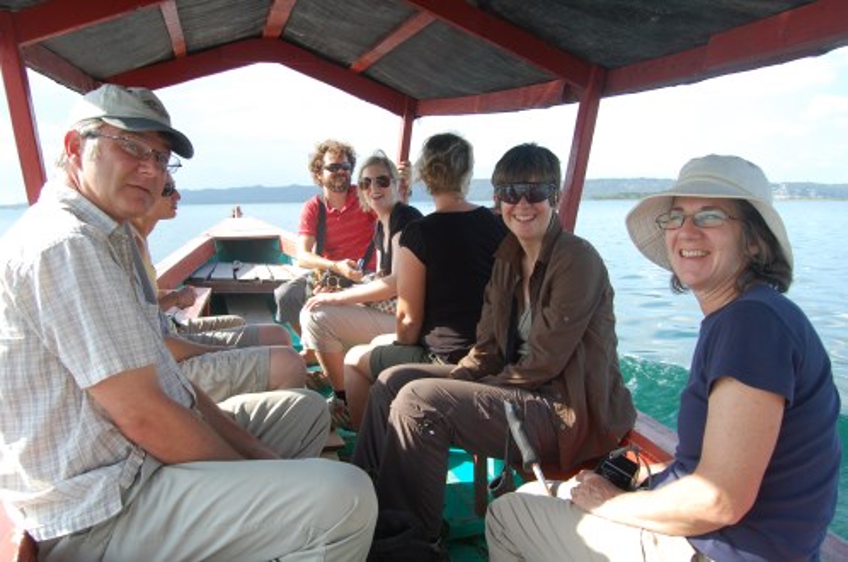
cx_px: 424
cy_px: 281
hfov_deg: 67.5
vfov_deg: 47.8
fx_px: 635
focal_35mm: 27
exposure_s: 1/200
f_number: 7.1
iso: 200
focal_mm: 18
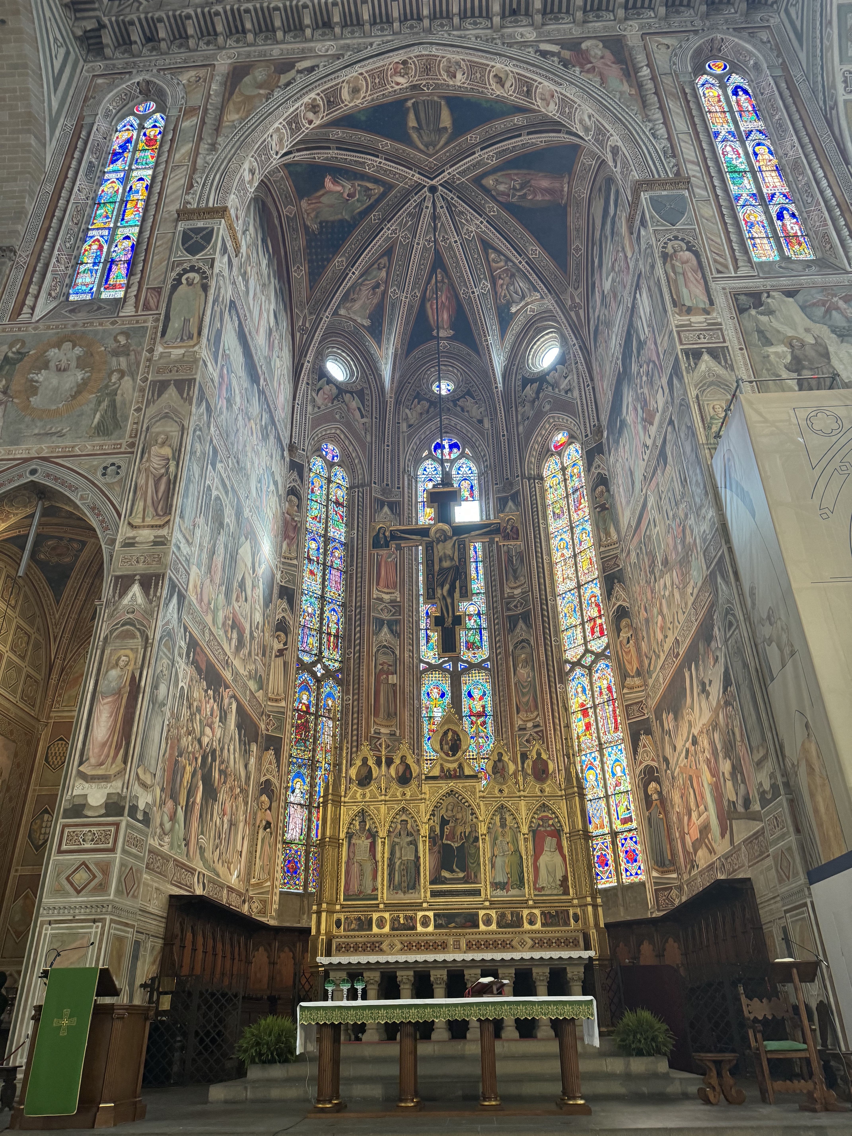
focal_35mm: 24
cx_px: 426
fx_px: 788
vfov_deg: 71.6
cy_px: 568
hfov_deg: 56.8
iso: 200
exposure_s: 1/50
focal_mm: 6.86
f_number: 1.78
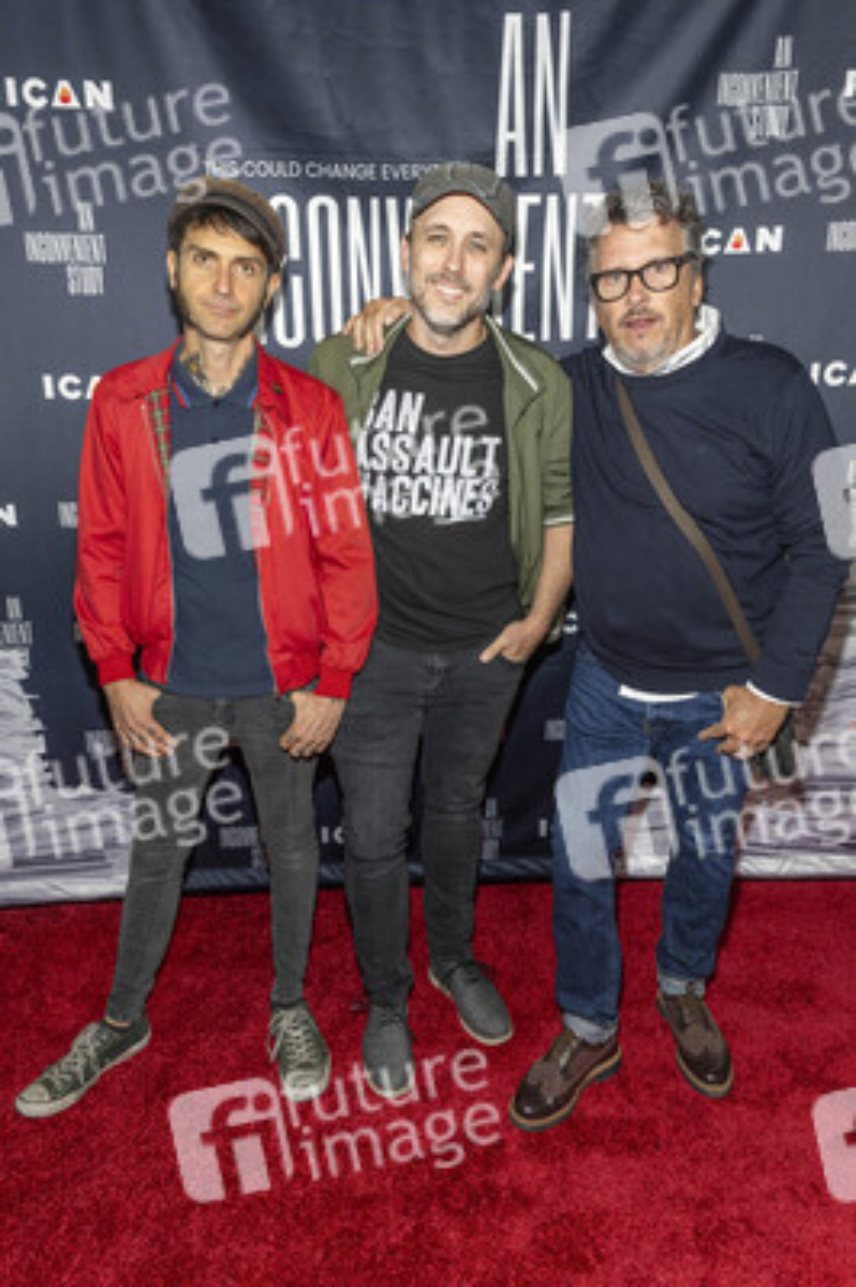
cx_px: 428
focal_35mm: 24
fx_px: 857
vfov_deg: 73.8
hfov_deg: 53.1
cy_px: 644
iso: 800
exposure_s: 1/200
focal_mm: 24
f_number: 5.6
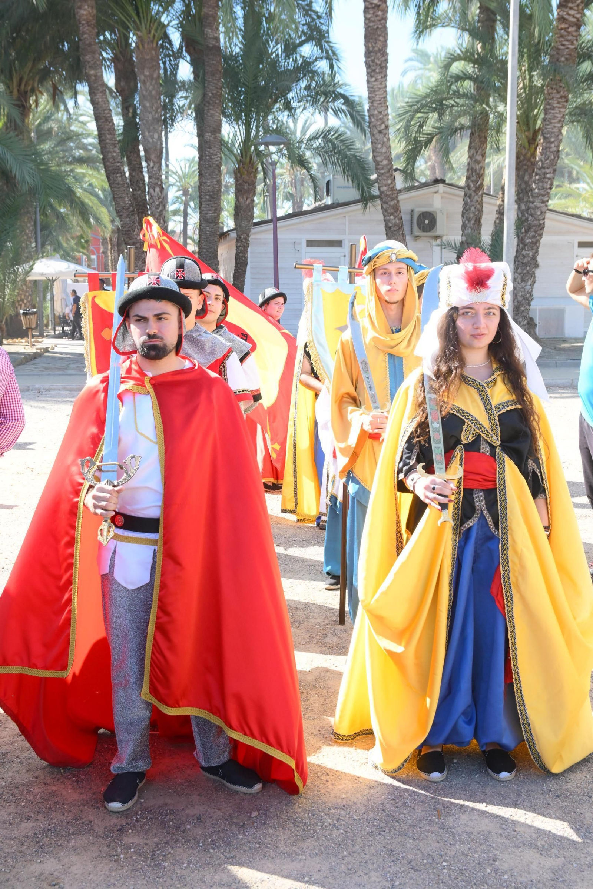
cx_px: 296
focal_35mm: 48
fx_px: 1186
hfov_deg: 28.1
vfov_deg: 41.1
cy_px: 444
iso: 800
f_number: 8
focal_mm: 32
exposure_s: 1/500
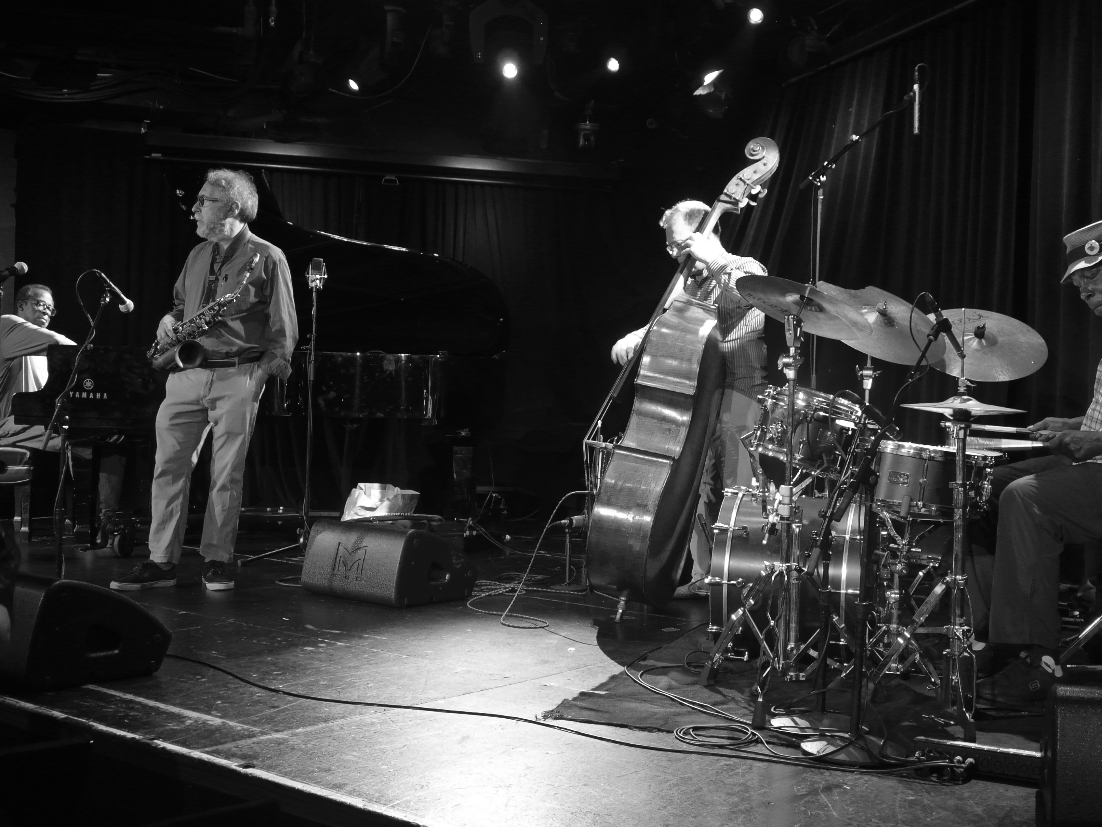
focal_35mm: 44
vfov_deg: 32.9
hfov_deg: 42.9
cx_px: 582
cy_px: 409
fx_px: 1401
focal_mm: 15.1
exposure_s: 1/15
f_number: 4.2
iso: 800
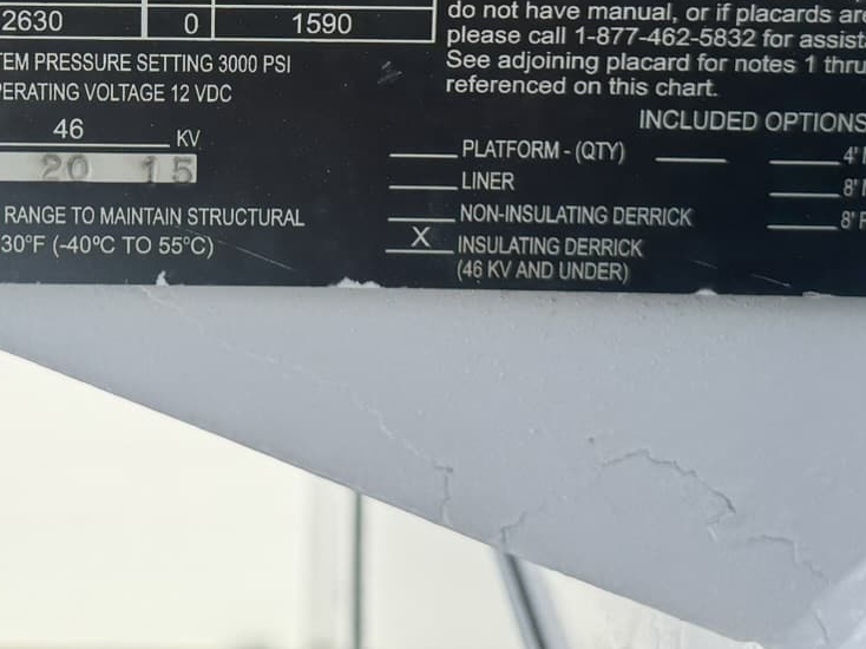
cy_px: -24
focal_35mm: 67
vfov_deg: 21.1
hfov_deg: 28.4
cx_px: 179
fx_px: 1676
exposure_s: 1/2506
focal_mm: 6.76
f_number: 1.78
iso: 80
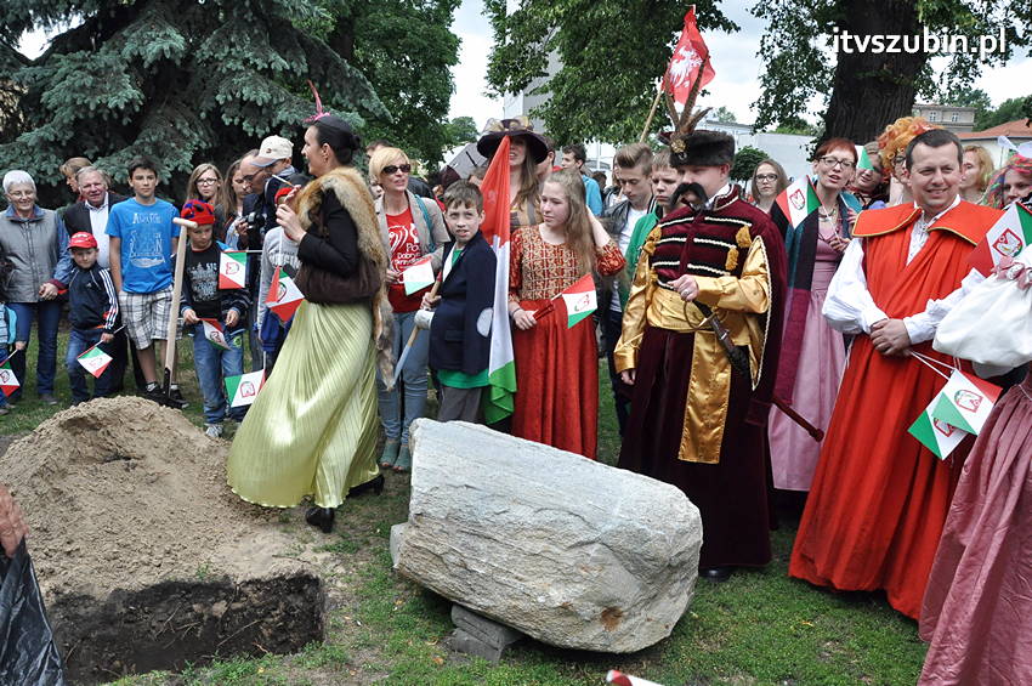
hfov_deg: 67.4
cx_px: 516
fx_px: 773
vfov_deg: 47.8
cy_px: 343
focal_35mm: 27
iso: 1250
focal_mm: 18
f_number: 10
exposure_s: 1/640
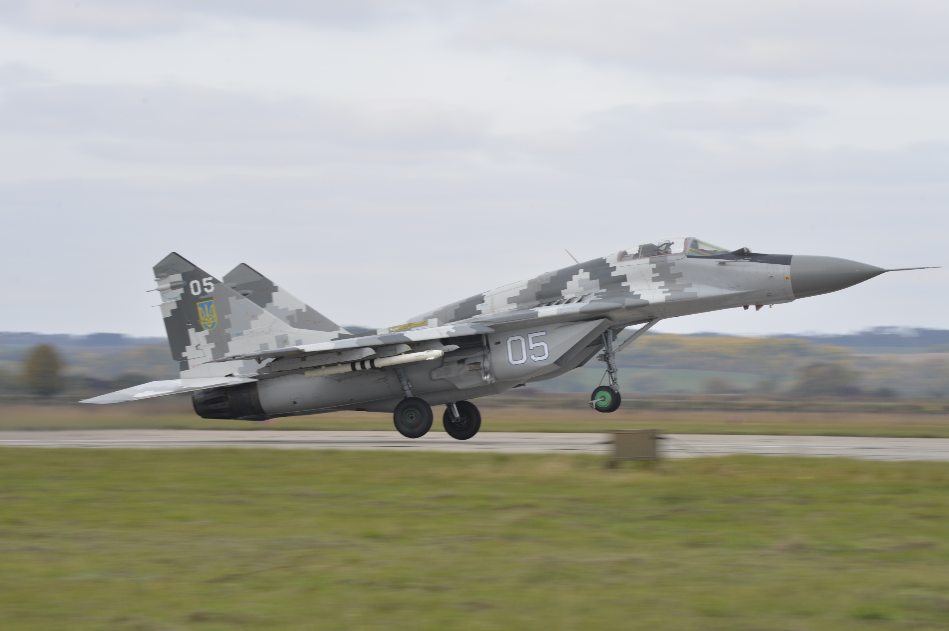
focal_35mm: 150
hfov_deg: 13.7
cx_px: 474
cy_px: 316
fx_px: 3952
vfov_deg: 9.1
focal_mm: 150
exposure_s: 1/250
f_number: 13
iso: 320
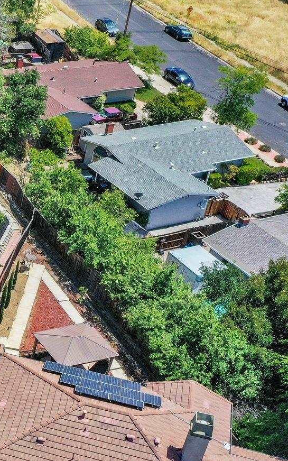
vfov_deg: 30.2
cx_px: -207
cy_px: 336
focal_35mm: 67
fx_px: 841
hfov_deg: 16.6
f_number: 6.3
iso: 100
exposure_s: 1/500
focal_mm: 10.26
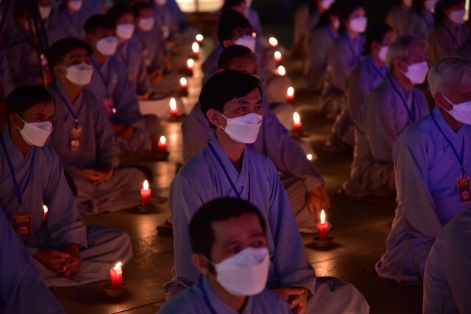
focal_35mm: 120
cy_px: 157
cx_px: 236
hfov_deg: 17.1
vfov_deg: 11.4
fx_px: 1571
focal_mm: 120
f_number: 4
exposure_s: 1/30
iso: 2500
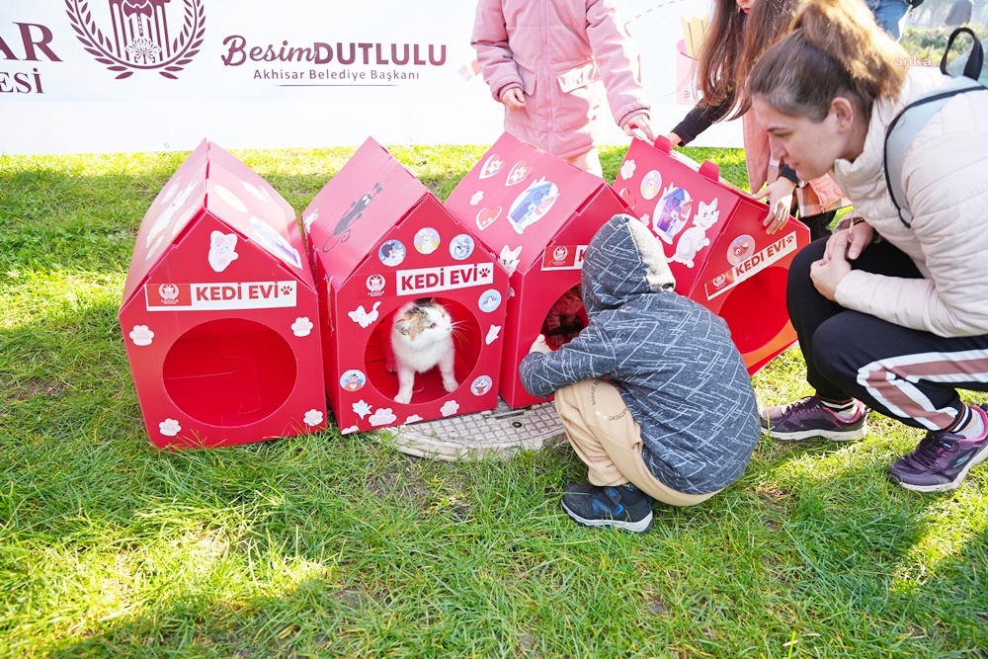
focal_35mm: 24
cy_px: 330
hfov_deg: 73.7
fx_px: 659
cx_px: 494
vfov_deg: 53.1
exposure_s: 1/160
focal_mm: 24
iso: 200
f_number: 4
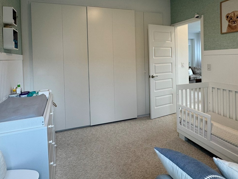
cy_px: 61
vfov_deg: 57.7
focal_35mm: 23
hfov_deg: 73.9
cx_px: 116
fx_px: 158
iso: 125
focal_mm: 2.22
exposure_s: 1/120
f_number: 2.2
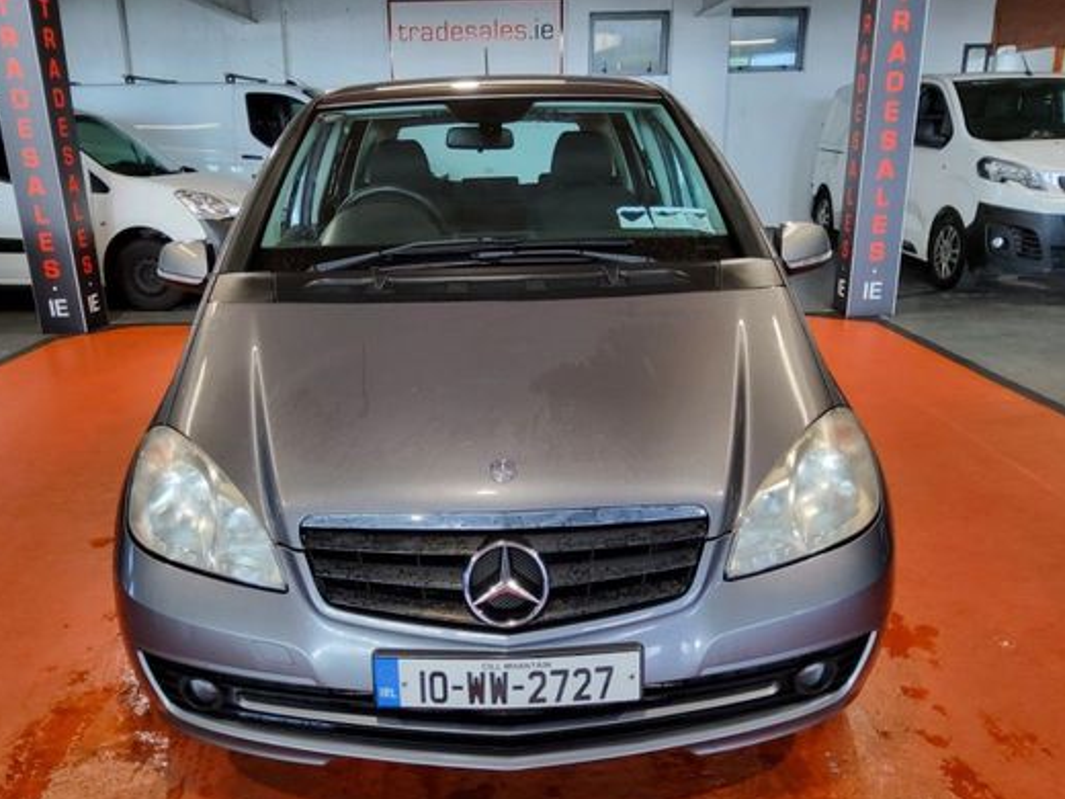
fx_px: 923
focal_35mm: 30
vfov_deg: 46.7
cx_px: 502
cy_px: 453
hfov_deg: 59.9
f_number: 2
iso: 250
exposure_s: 1/100
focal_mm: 3.08
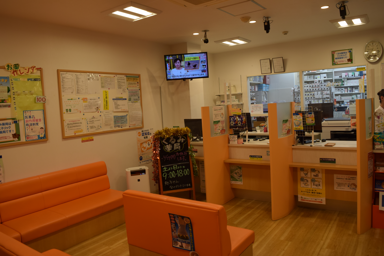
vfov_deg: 47.9
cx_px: 192
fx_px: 288
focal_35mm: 27
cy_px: 128
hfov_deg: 67.4
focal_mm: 18
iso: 400
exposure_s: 1/125
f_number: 5.6
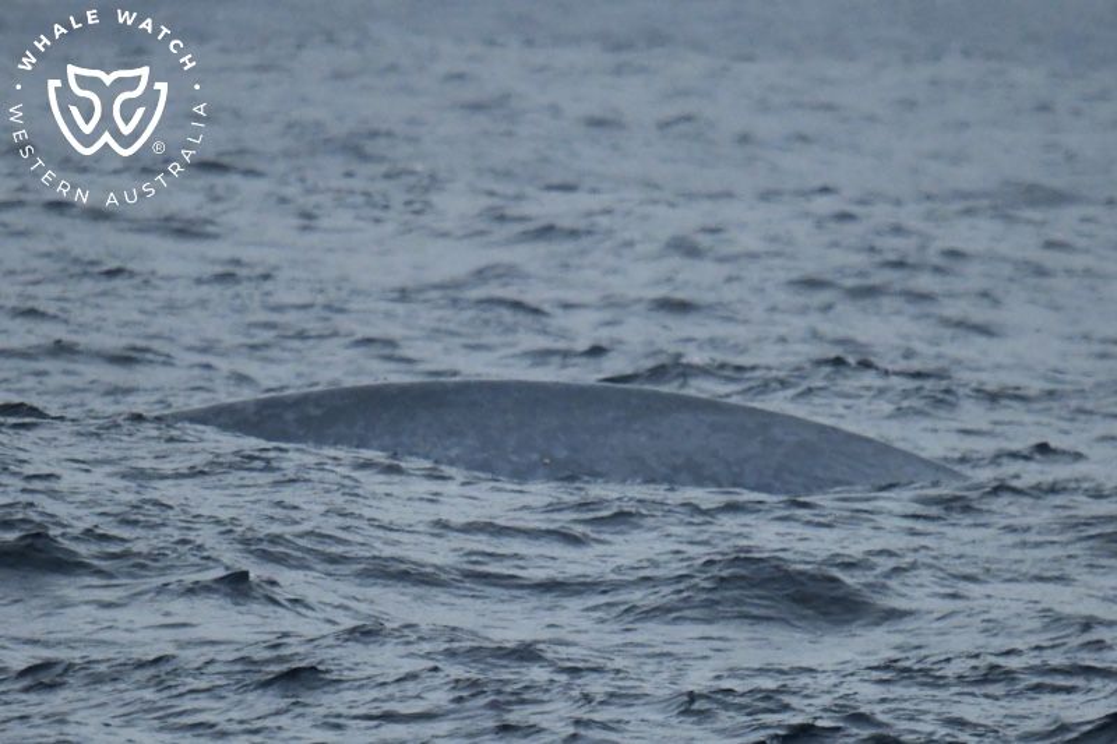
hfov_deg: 3.4
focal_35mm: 600
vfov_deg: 2.3
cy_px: 372
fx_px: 18612
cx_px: 558
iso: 3600
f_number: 6.3
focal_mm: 600
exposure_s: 1/8000
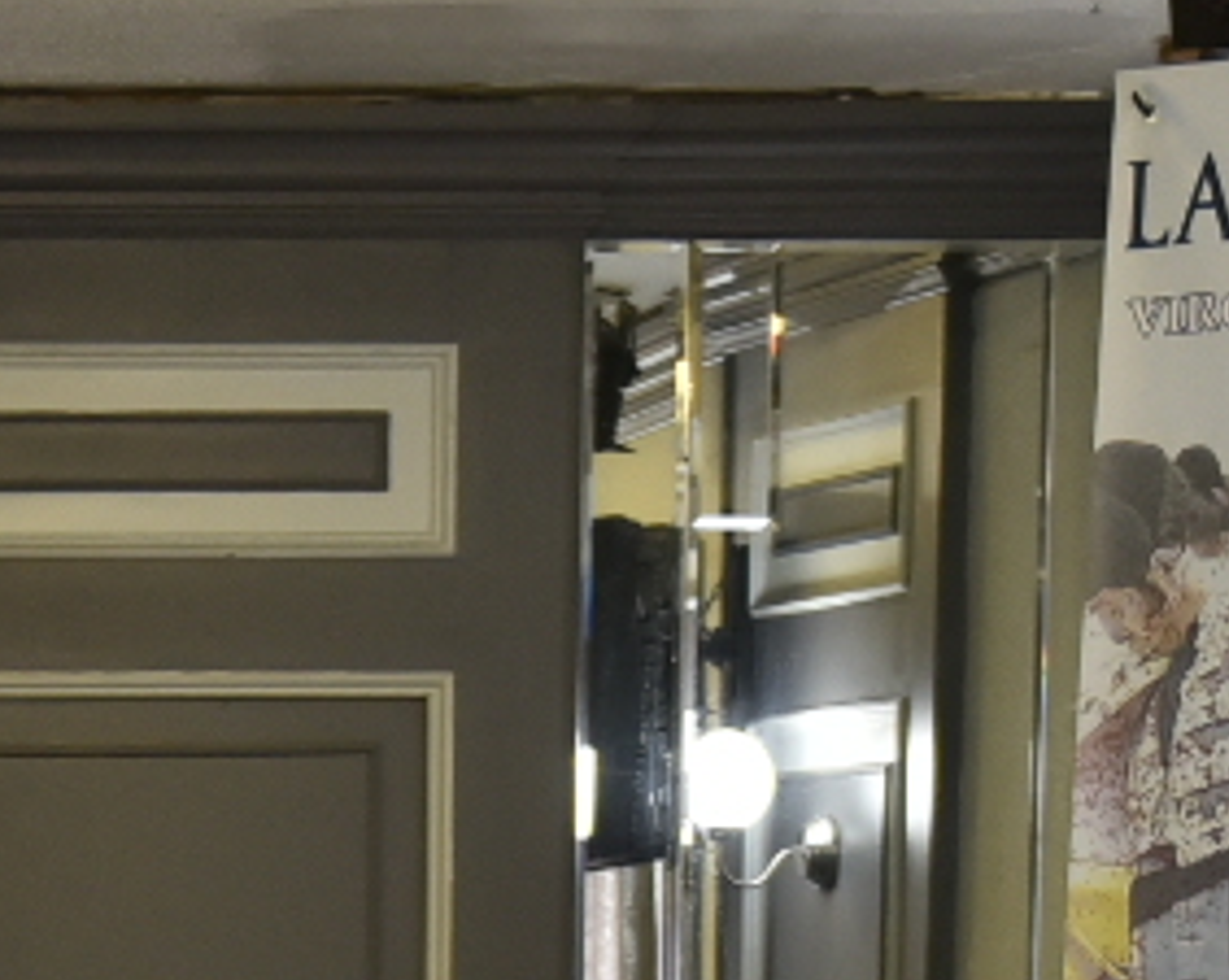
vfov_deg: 7.8
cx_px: -405
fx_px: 6867
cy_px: 2069
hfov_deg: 10.0
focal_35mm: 189
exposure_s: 1/125
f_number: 2.8
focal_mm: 35
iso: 1250
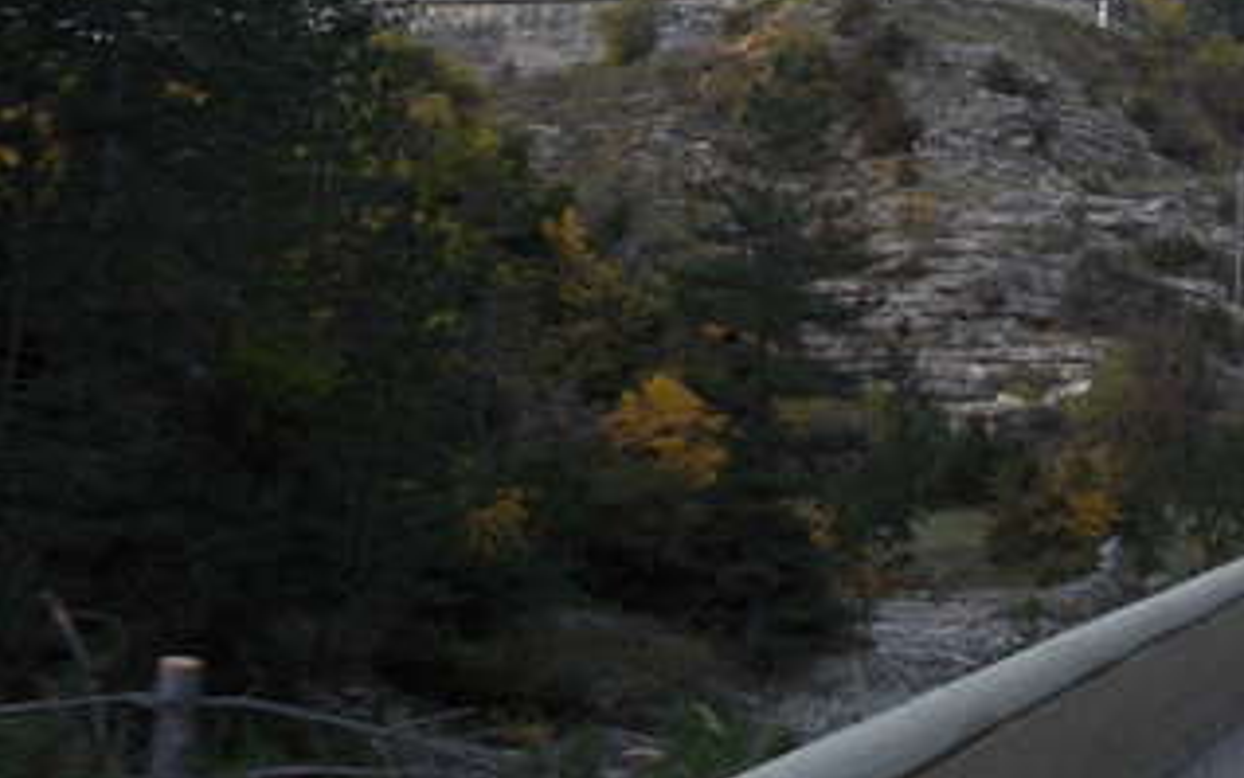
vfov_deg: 17.0
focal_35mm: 76
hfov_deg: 26.1
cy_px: 133
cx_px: 1170
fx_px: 2578
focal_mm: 5.3
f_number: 3.1
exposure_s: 1/100
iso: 80
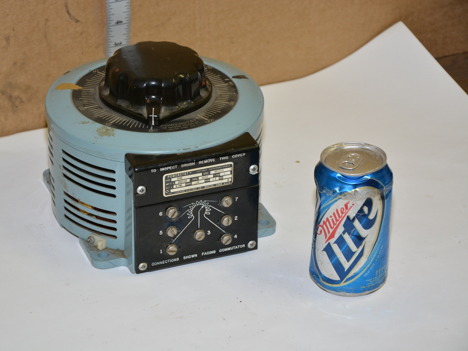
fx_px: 1541
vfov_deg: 13.0
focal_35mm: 114
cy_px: 176
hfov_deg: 17.3
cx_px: 205
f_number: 7.1
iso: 800
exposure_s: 1/60
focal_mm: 70
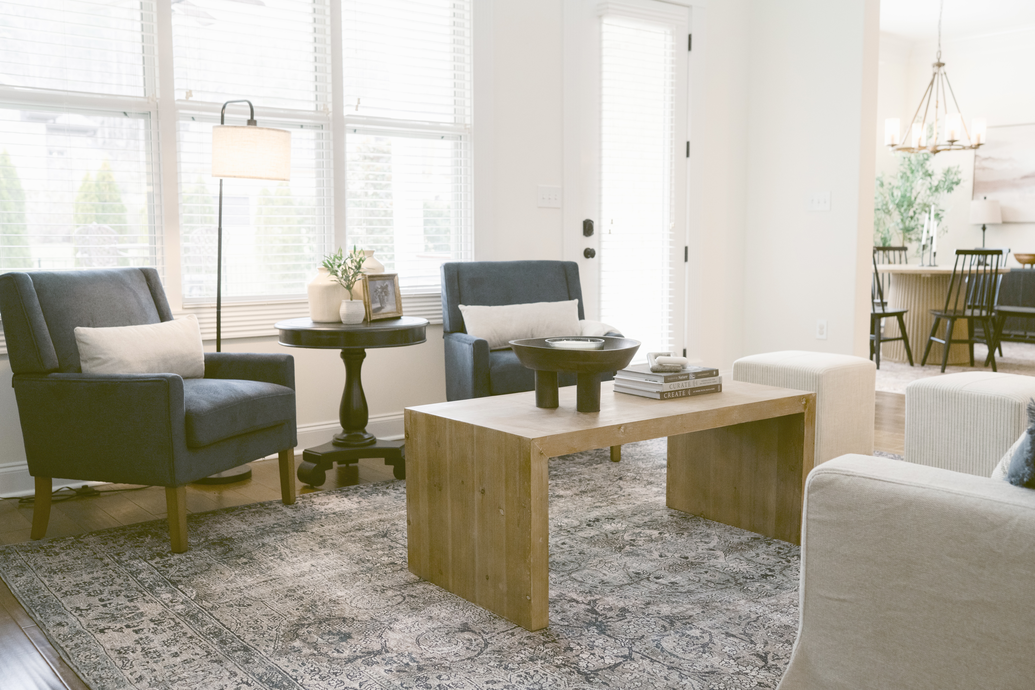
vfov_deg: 37.9
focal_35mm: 35
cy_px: 345
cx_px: 518
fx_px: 1006
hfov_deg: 54.4
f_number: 4.5
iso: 1250
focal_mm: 35
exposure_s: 1/200
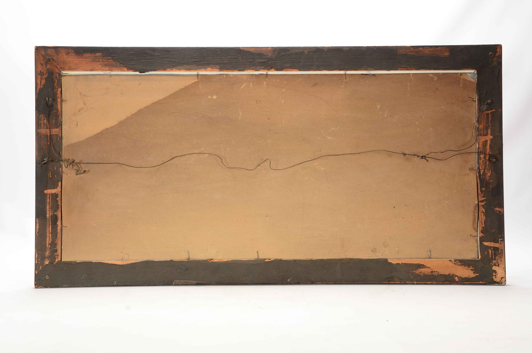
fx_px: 774
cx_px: 266
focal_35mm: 52
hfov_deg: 37.9
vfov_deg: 25.6
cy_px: 176
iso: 200
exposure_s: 1/160
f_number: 11
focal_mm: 35
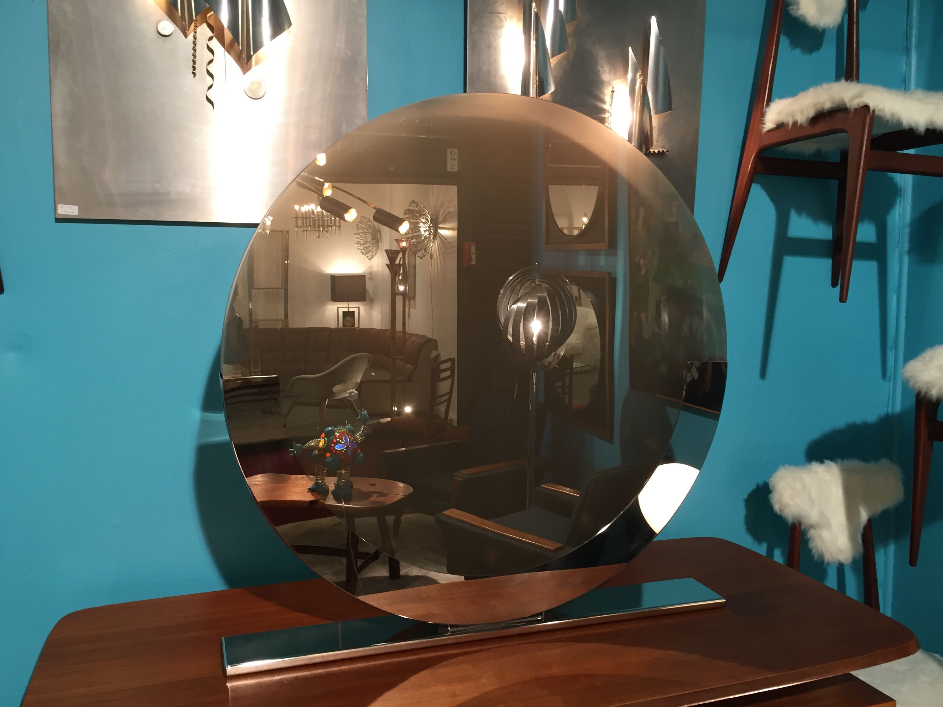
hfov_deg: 60.0
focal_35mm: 30
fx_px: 817
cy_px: 348
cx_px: 471
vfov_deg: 46.8
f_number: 2.2
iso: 100
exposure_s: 1/33
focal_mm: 4.15
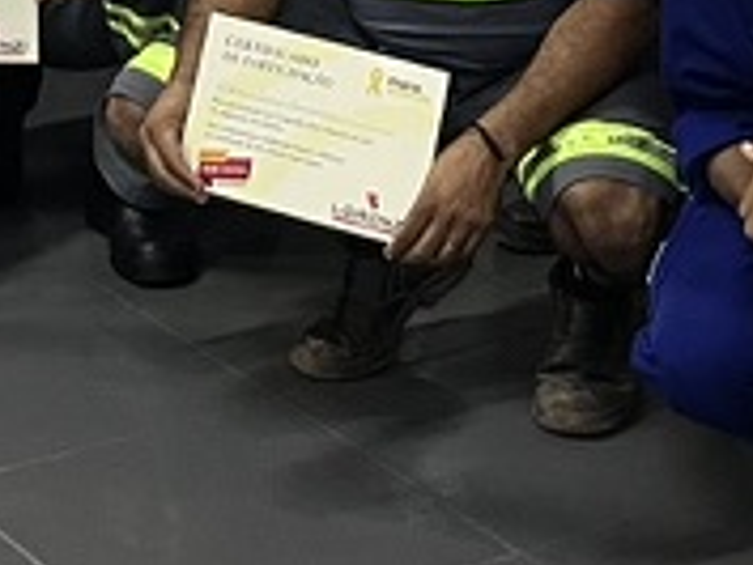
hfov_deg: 13.1
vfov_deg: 9.1
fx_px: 3265
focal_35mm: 150
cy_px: -718
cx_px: 119
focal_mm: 5.1
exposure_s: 1/60
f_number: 1.6
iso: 200
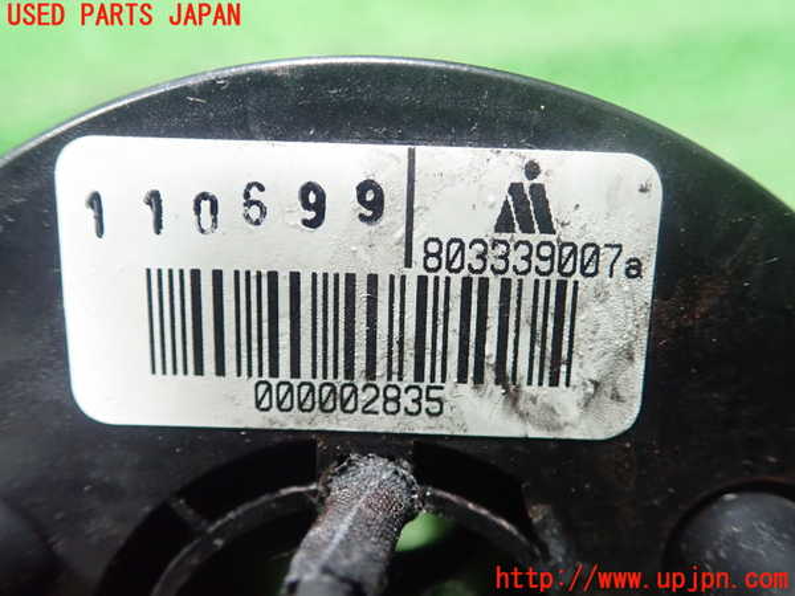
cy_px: 298
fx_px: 689
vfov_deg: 46.8
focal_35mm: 30
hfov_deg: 60.0
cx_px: 398
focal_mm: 5.5
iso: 800
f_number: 2.3
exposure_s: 1/80
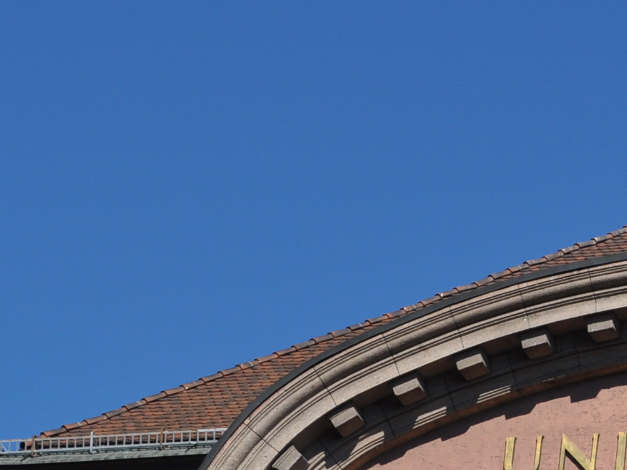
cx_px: 766
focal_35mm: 231
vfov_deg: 6.4
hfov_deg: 8.5
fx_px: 4184
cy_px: 498
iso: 200
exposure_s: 1/400
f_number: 10
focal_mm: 50
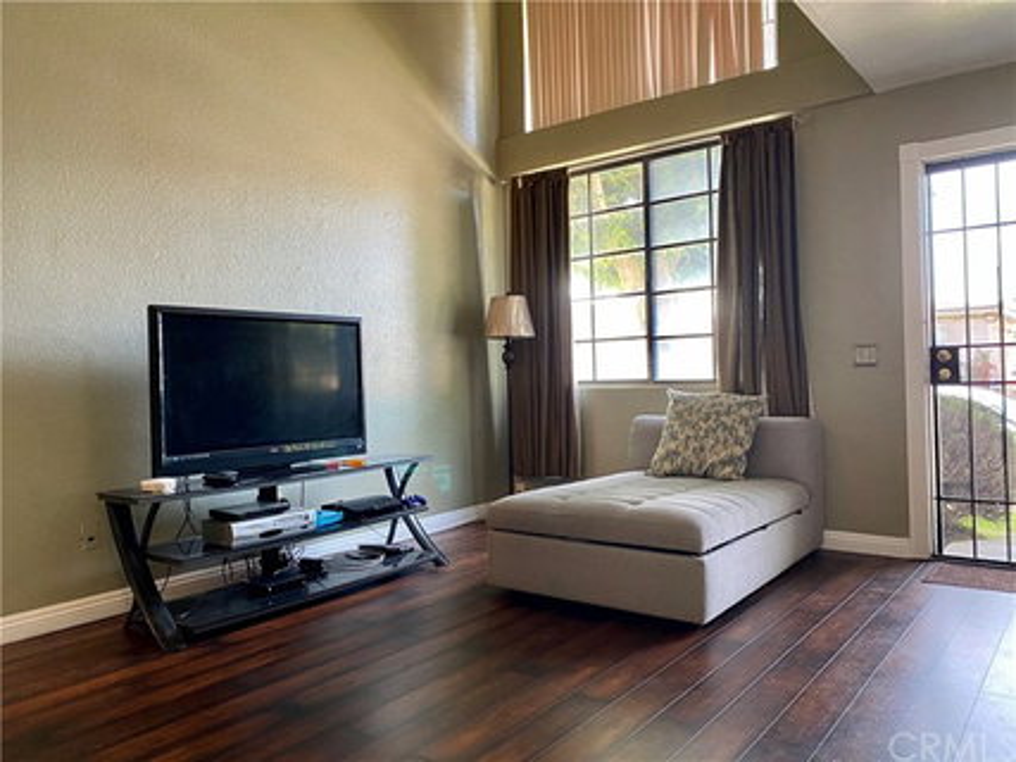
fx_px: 763
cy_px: 381
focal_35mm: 26
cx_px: 508
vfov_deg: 53.0
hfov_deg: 67.3
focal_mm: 4.25
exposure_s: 1/60
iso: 250
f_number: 1.8
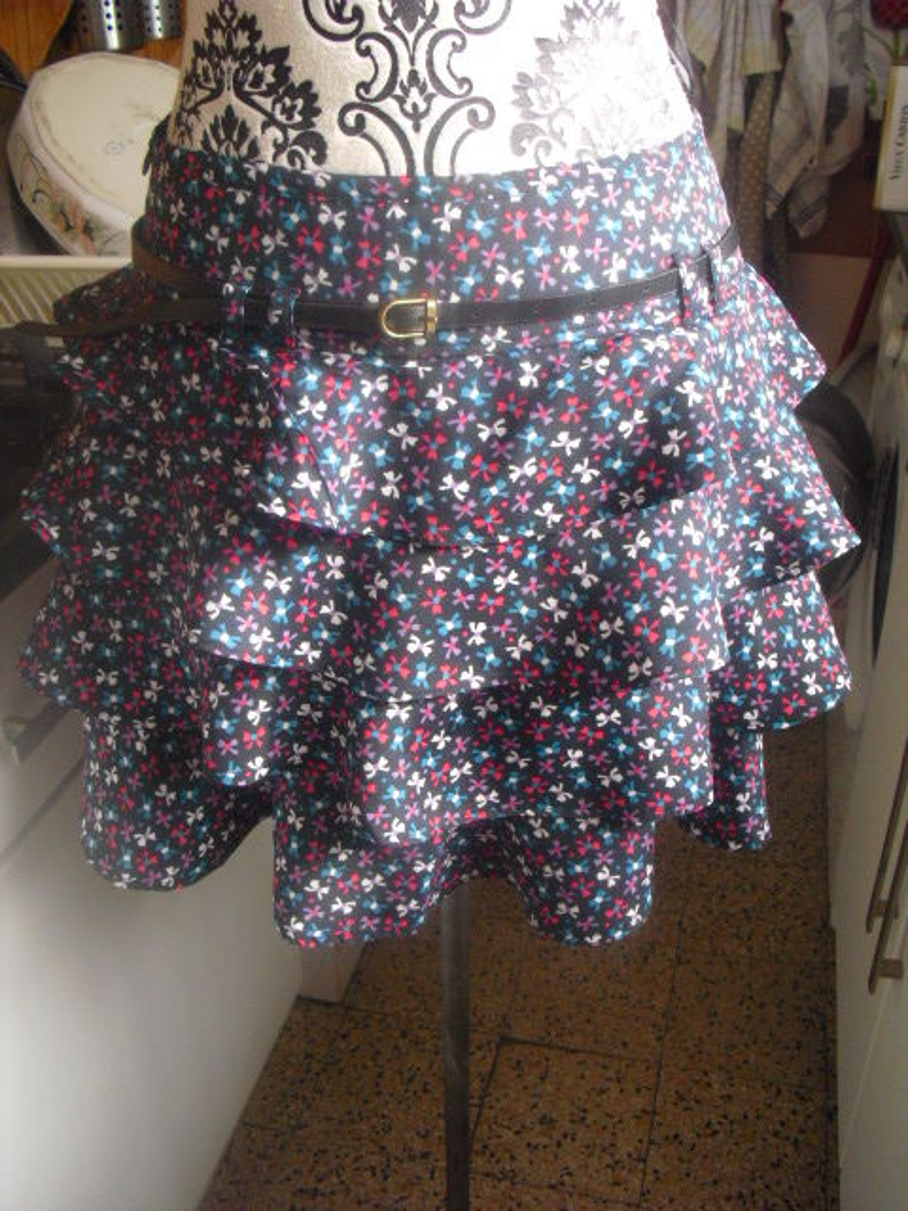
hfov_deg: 39.7
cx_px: 454
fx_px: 1259
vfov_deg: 51.4
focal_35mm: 36
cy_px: 606
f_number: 3.1
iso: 400
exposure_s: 1/80
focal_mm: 6.3
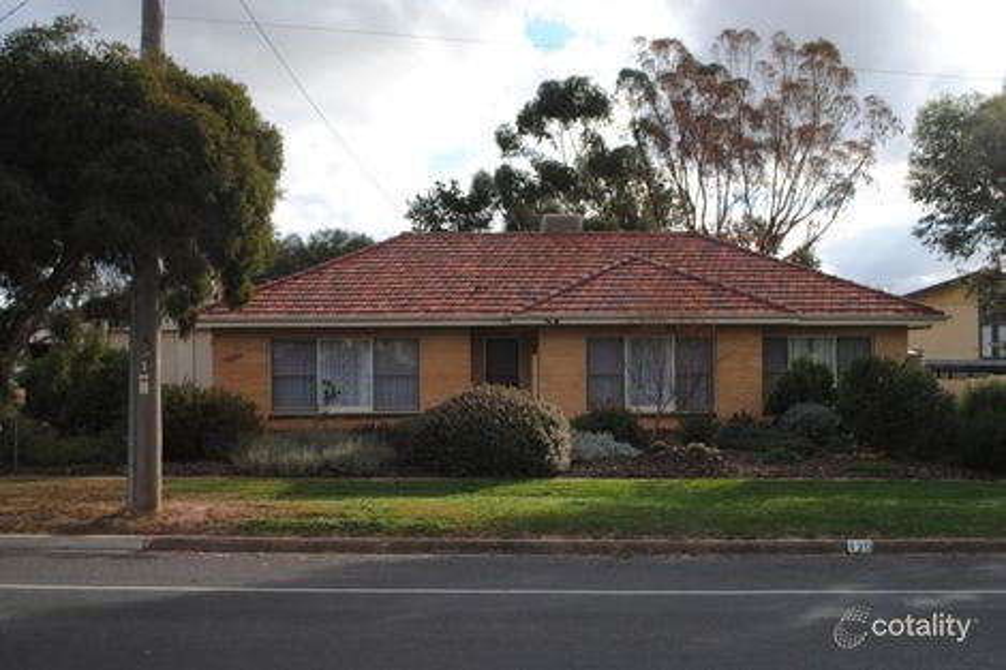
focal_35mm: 36
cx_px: 503
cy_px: 335
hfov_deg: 53.1
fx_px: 1006
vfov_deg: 36.8
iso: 100
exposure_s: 1/200
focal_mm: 24
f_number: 5.6
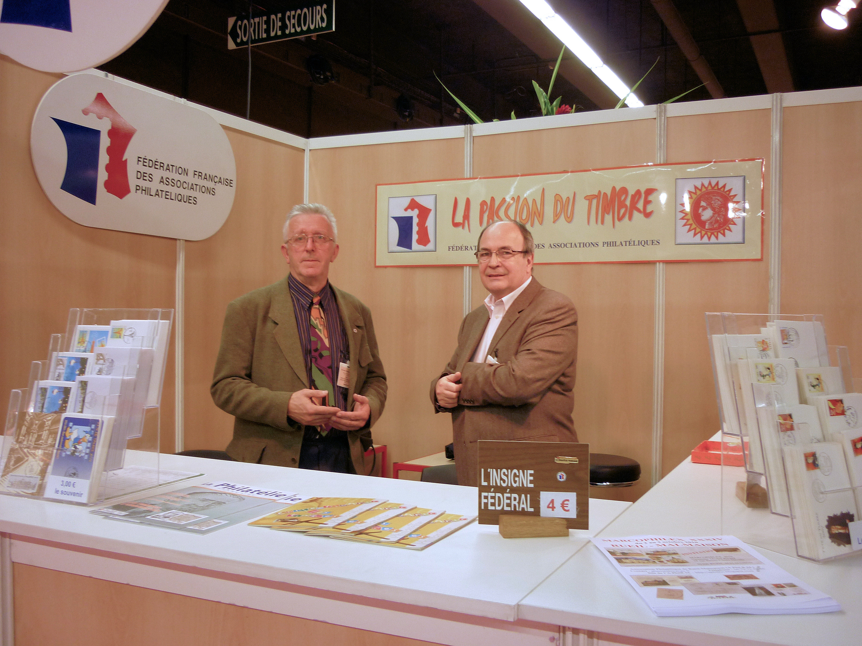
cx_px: 431
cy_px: 323
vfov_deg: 42.9
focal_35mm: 33
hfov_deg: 55.4
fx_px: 822
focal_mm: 5.5
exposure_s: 1/30
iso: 160
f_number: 2.8
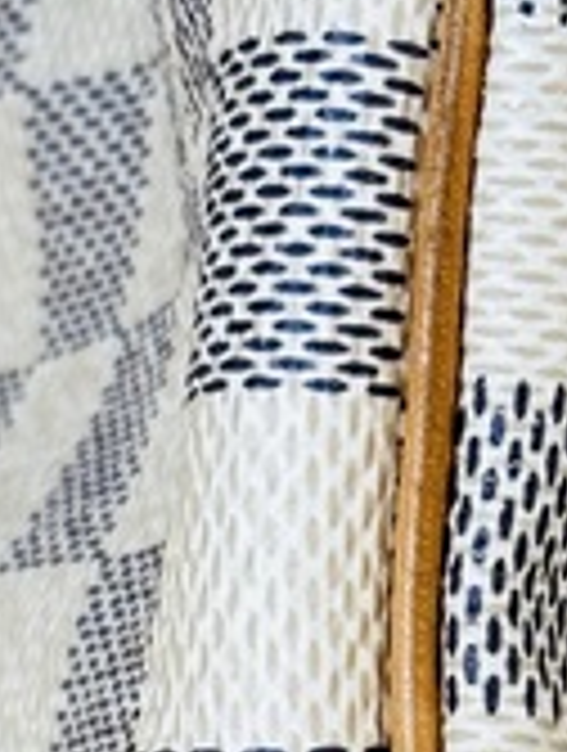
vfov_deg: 6.7
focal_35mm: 289
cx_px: 855
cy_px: 1225
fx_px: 6288
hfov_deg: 5.1
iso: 80
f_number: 1.78
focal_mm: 6.76
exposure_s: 1/50
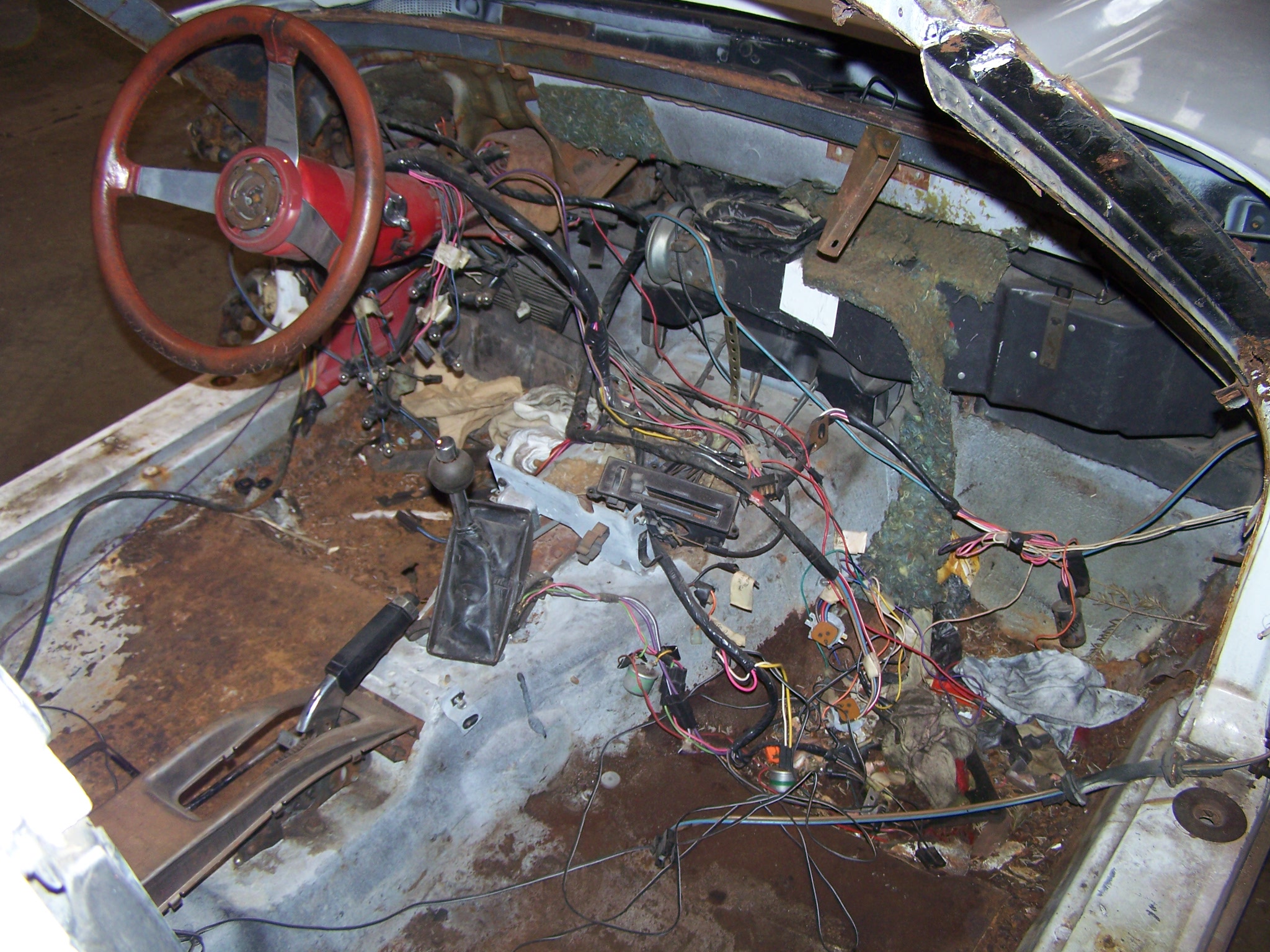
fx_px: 1394
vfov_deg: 37.7
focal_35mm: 38
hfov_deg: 49.0
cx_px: 635
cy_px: 476
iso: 80
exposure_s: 1/60
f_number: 2.8
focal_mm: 6.3
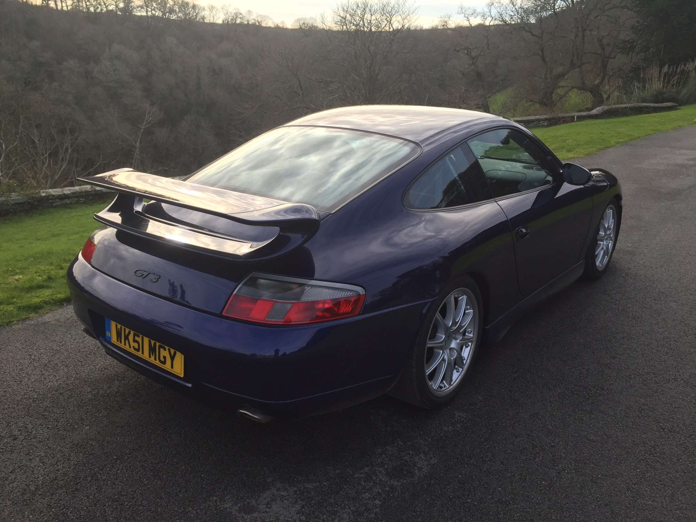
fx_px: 583
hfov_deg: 61.7
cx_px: 348
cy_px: 261
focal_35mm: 29
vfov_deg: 48.2
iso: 32
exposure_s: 1/520
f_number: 2.2
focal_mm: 4.15
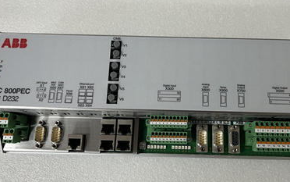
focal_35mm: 37
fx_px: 293
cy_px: 93
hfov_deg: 52.3
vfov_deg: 34.5
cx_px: 178
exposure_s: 1/50
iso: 80
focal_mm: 5.1
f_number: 1.6
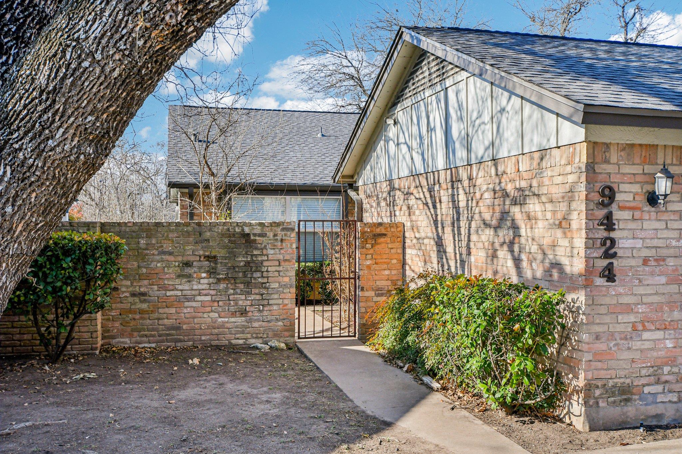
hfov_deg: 53.1
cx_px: 341
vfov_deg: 36.9
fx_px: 682
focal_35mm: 36
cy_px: 227
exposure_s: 1/640
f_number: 8
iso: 400
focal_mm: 24
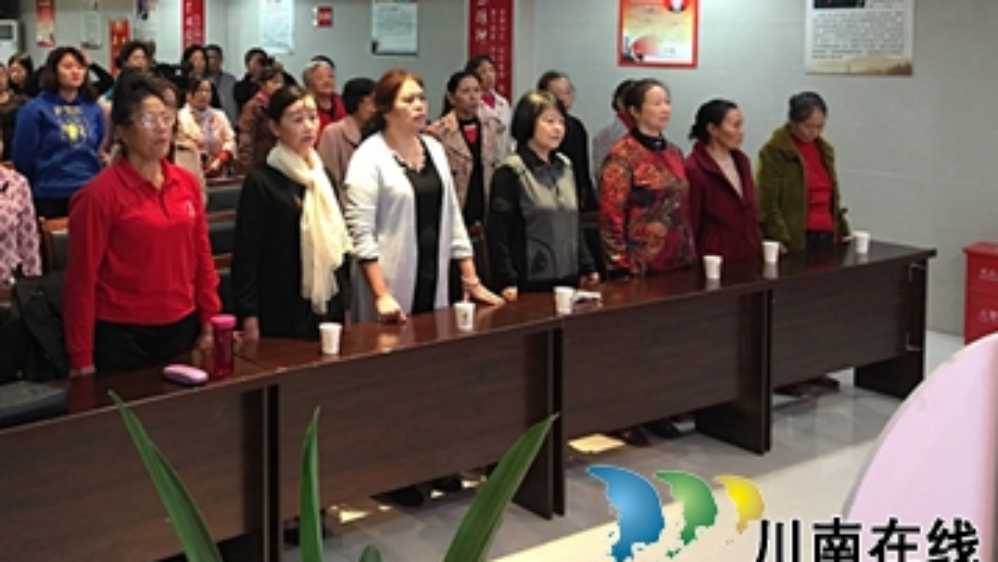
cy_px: 118
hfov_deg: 45.9
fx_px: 1164
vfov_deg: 26.6
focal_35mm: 44
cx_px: 359
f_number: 2.2
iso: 100
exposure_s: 1/8
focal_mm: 4.15
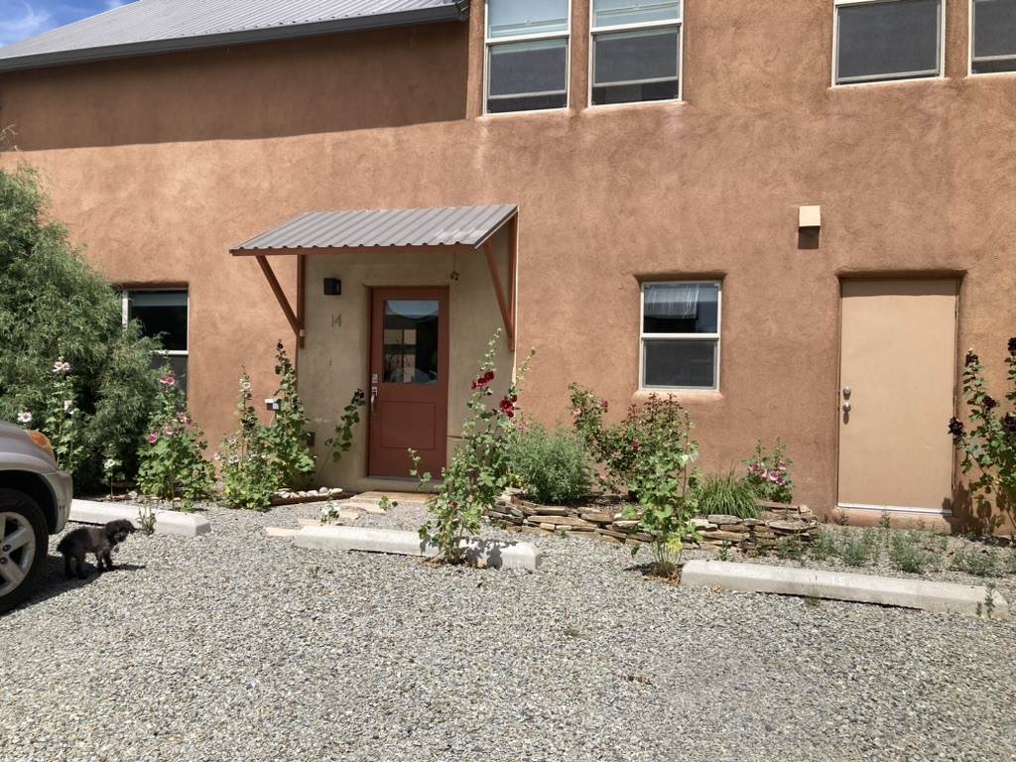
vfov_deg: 49.7
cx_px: 508
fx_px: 822
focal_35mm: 28
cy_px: 381
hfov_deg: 63.4
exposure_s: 1/2525
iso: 25
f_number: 1.8
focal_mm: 3.99
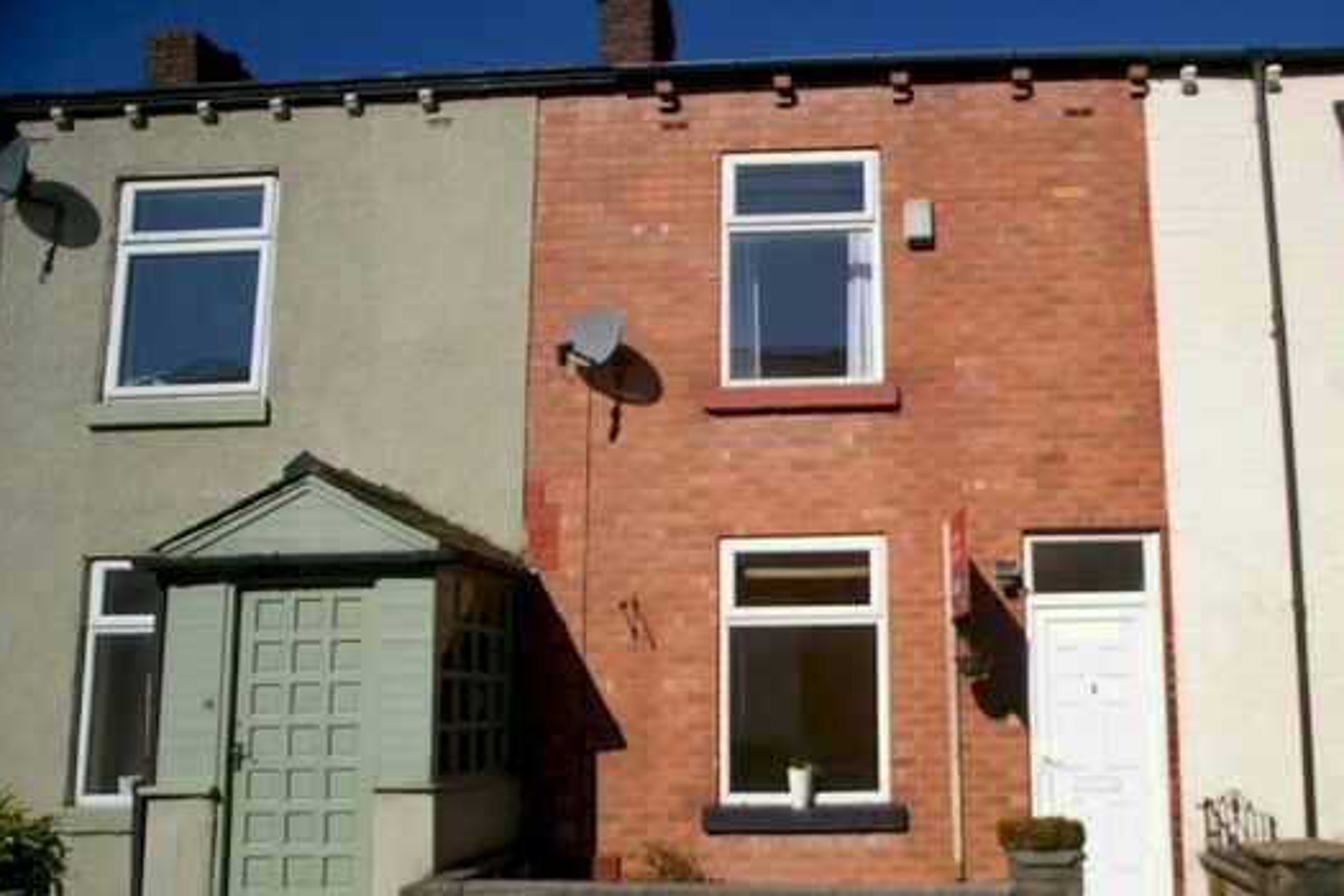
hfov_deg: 64.2
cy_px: 553
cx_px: 868
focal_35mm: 28
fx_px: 1045
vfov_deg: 46.0
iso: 200
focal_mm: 14
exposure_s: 1/4000
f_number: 2.8
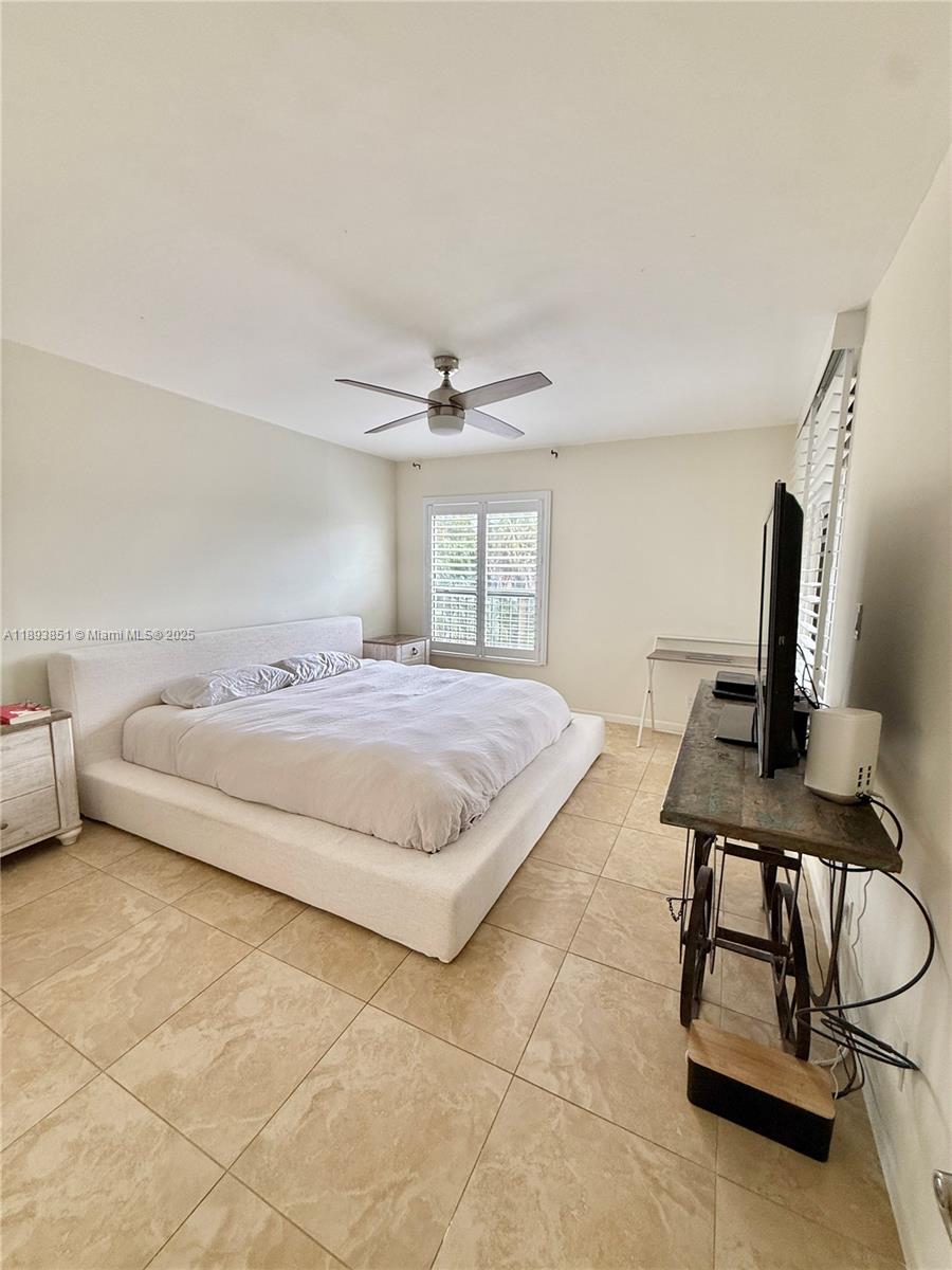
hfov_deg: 85.7
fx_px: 513
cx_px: 476
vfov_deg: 102.1
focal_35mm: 14
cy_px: 635
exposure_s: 1/120
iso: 80
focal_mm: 2.22
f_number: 2.2
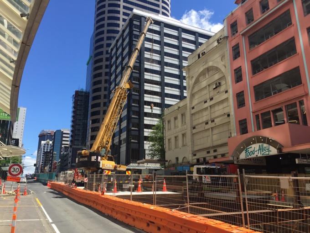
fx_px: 260
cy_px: 116
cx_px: 155
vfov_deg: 48.2
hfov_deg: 61.7
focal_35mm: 29
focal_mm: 4.15
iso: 32
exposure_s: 1/1364
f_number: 2.2
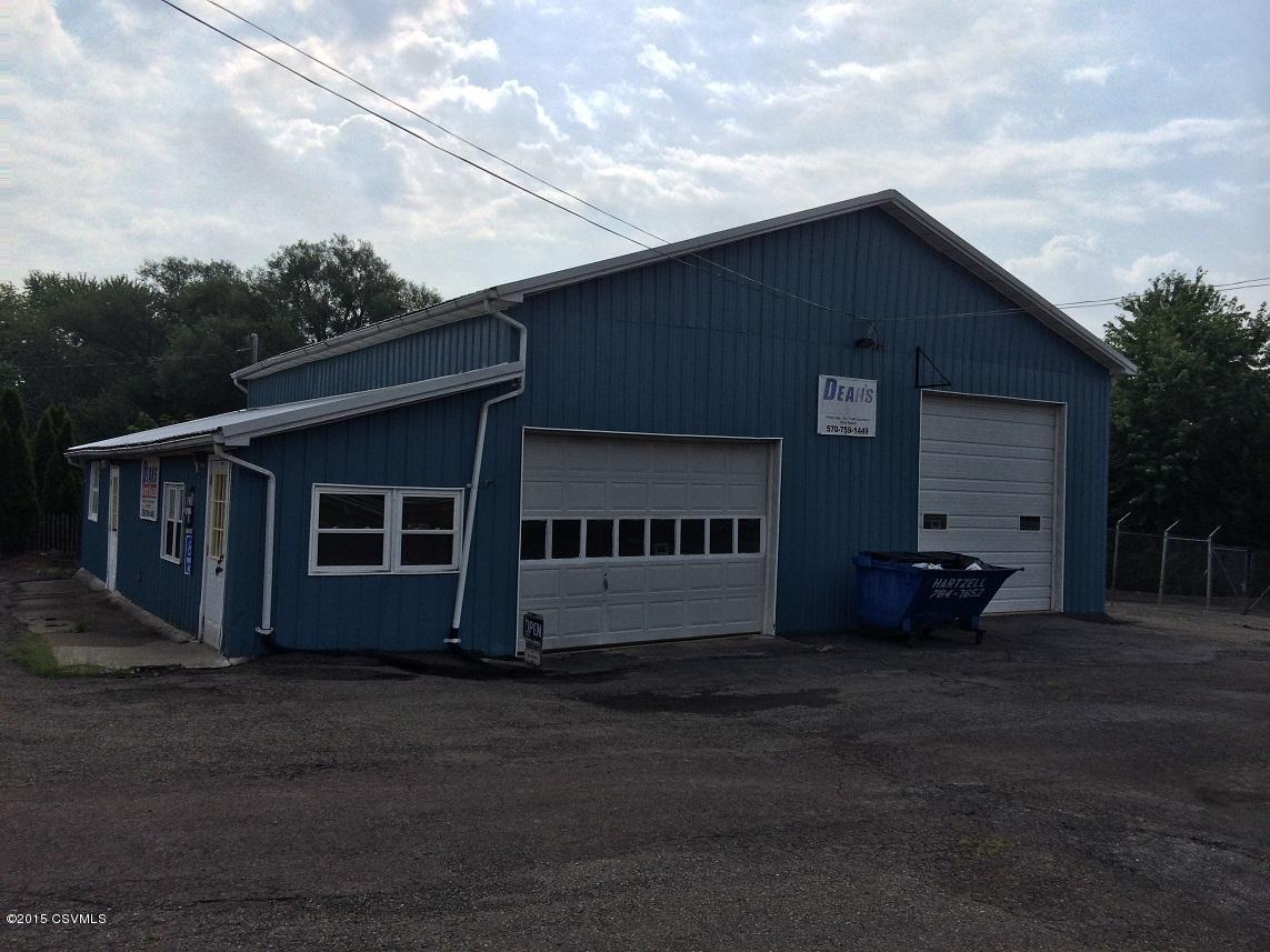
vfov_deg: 46.8
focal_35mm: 30
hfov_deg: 60.0
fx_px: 1101
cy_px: 476
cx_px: 635
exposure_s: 1/5882
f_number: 2.2
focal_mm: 4.12
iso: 32
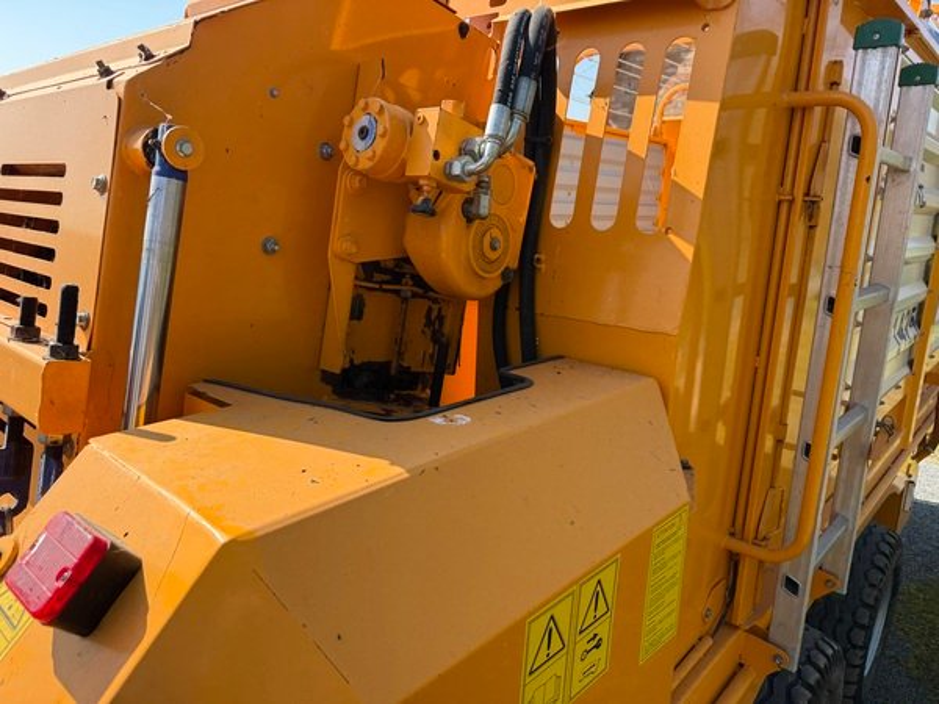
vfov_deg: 56.8
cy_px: 352
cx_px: 470
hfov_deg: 71.6
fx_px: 651
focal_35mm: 24
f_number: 1.78
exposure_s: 1/2370
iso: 100
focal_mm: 6.76
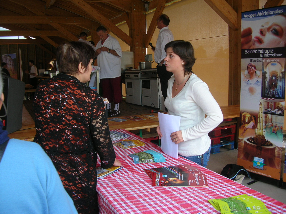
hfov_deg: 52.6
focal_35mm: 35
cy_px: 107
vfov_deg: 40.7
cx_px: 143
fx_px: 289
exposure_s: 1/119
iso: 50
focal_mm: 5.8
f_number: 2.8
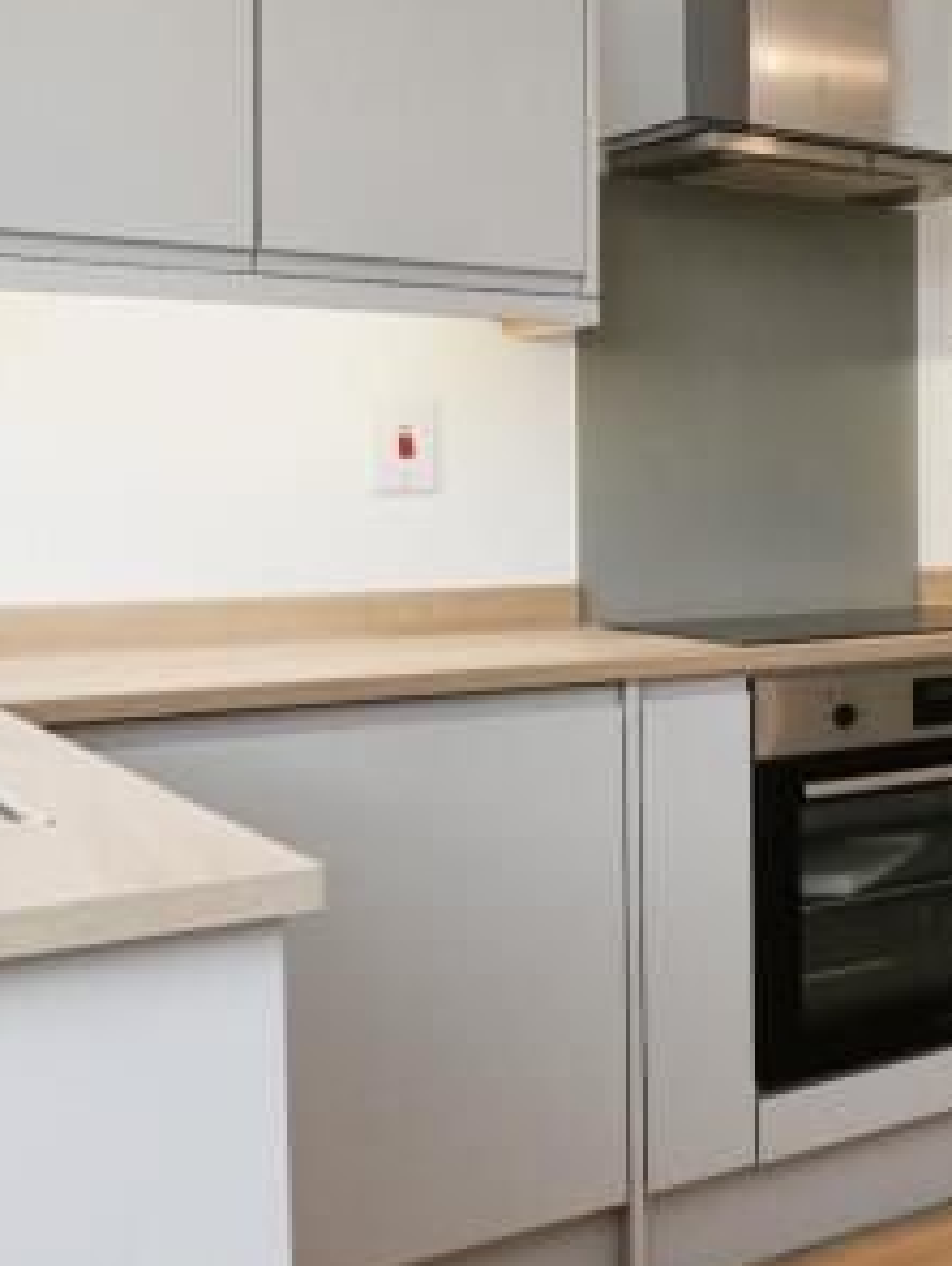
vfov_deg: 38.0
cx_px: 1600
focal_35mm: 50
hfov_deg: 21.7
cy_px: 517
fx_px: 1829
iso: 800
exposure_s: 1/80
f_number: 11
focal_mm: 15
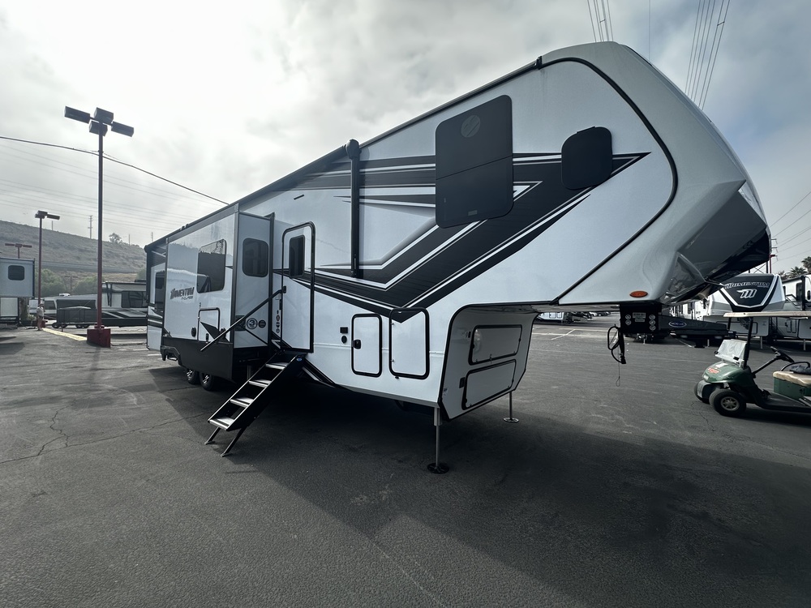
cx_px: 406
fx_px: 328
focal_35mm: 14
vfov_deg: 85.7
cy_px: 304
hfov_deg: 102.1
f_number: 2.2
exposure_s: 1/1195
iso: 40
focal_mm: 2.22
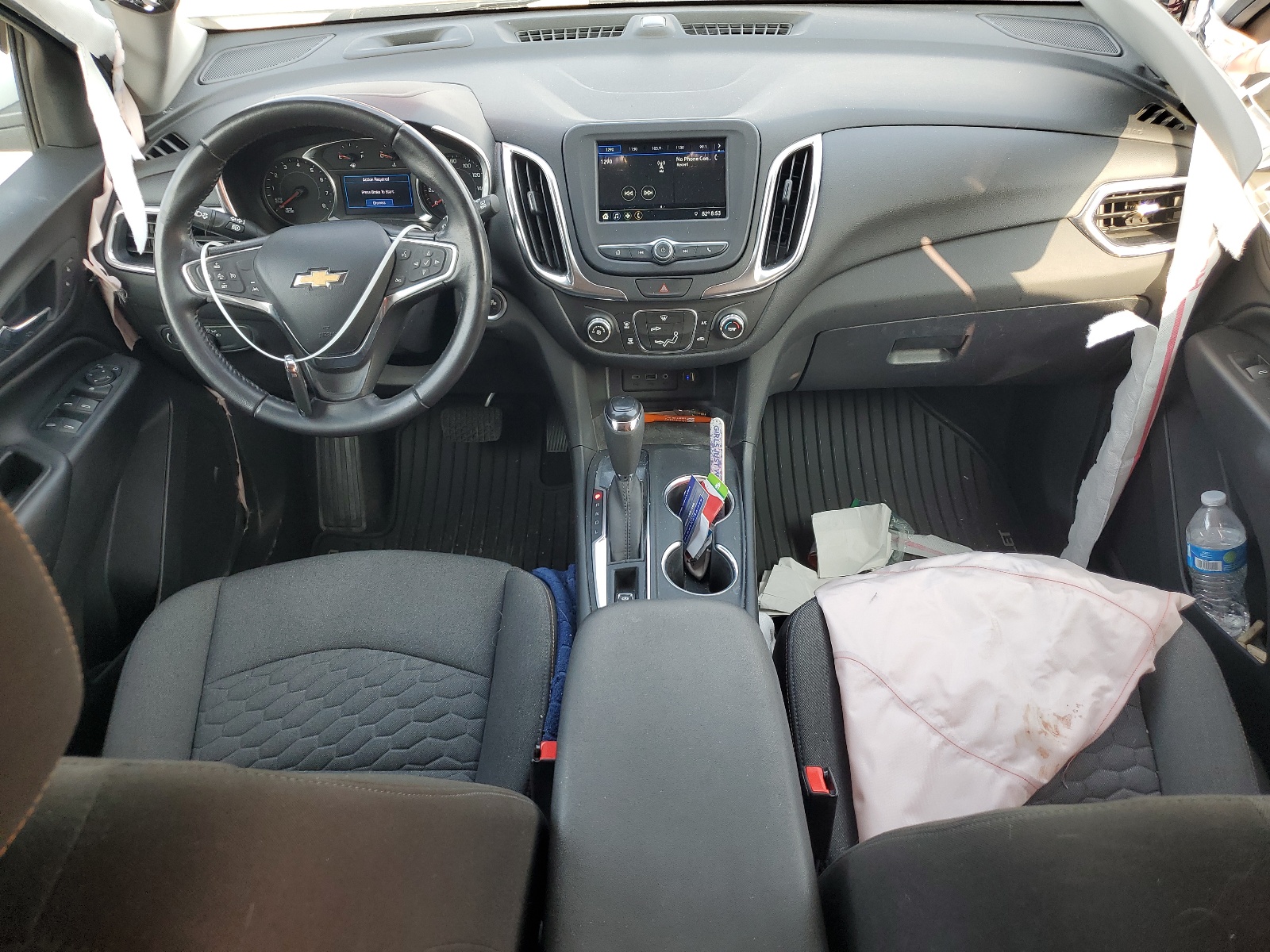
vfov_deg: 53.1
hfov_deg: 67.3
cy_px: 476
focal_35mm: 26
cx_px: 635
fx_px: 954
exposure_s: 1/122
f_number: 1.5
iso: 50
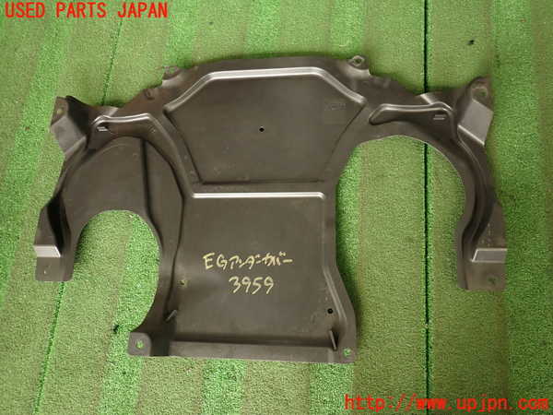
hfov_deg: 69.4
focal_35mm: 25
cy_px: 208
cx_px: 276
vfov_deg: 54.9
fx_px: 399
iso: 160
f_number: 2
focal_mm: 4.5
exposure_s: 1/60
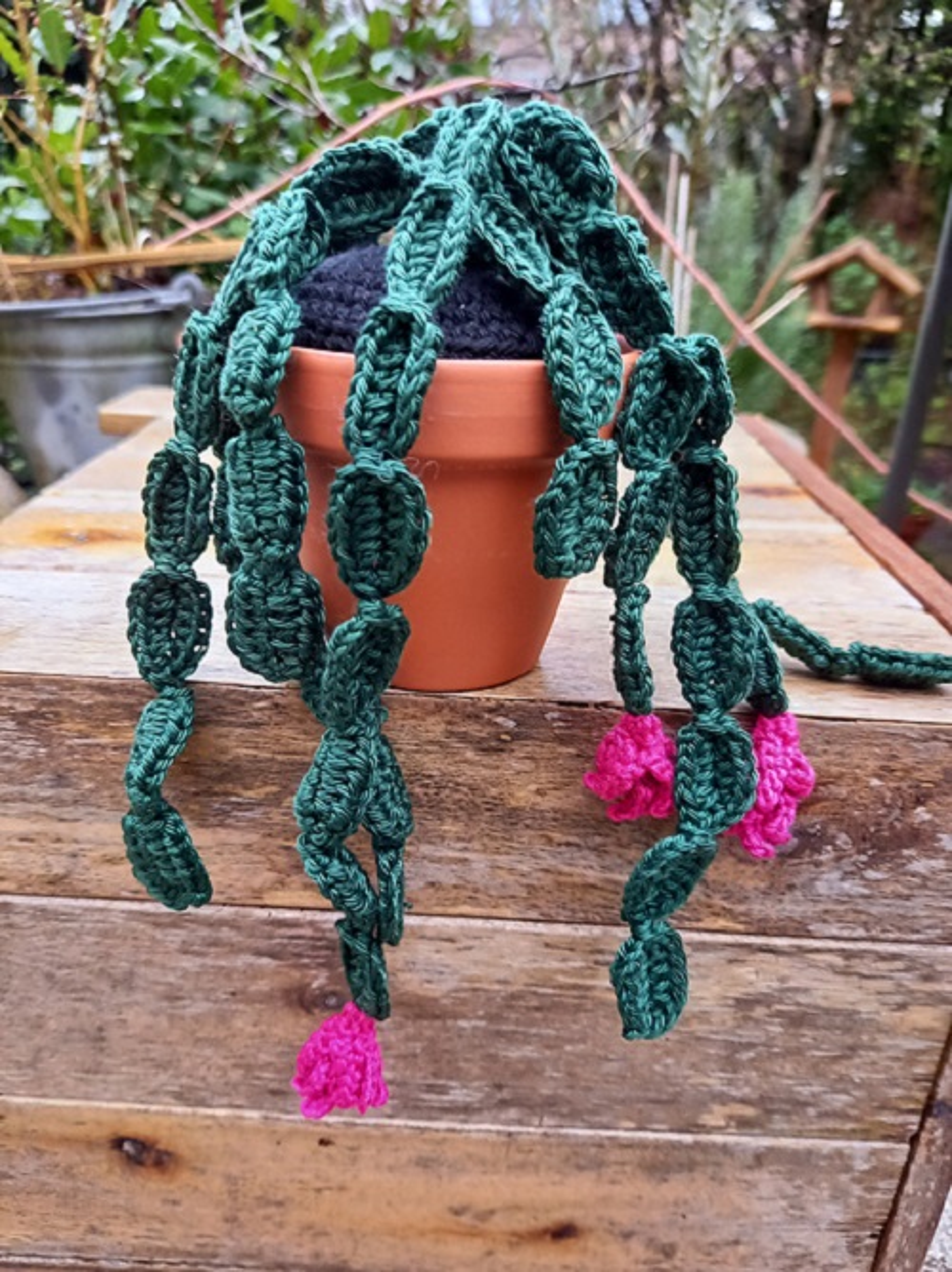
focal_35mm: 25
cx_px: 476
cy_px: 636
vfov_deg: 69.4
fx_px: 918
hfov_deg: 54.8
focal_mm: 4.65
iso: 320
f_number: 1.8
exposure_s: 1/33
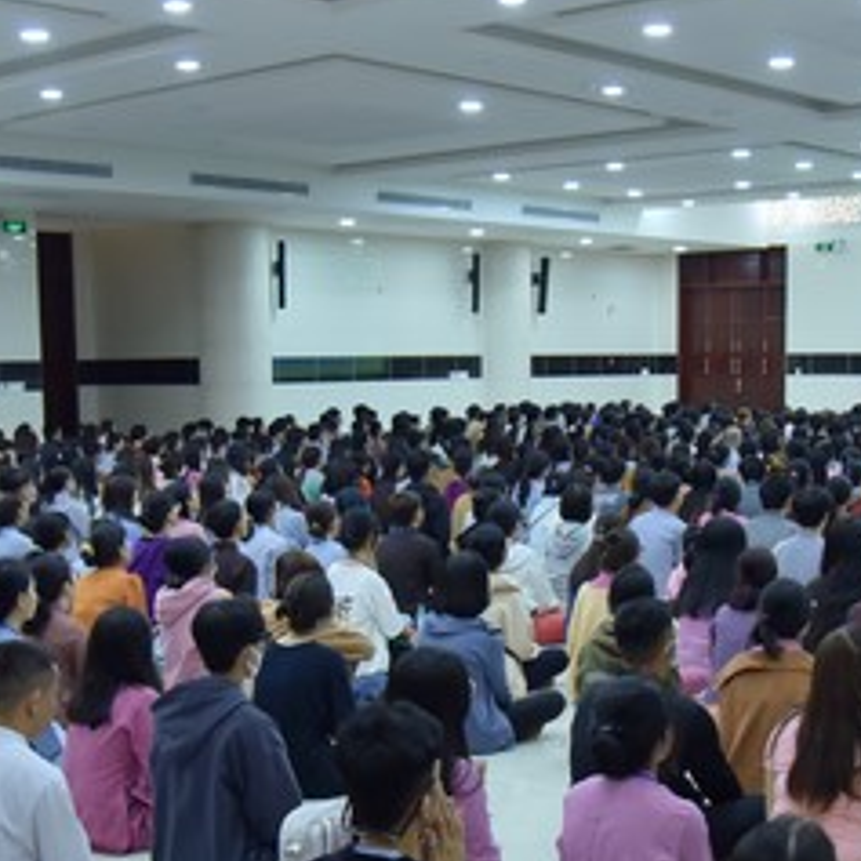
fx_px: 1576
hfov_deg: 30.5
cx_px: 523
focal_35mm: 56
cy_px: 618
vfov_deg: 30.2
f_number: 4.5
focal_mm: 24
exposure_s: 1/125
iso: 1250
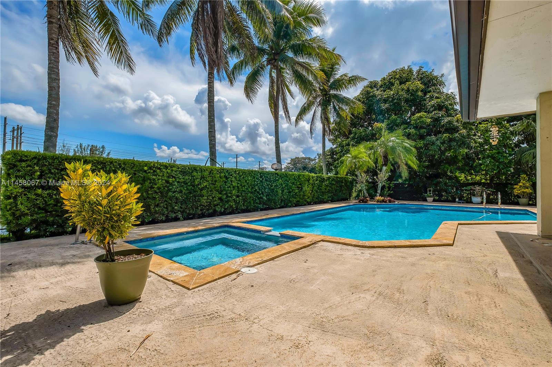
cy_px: 184
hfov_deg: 100.4
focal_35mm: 15
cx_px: 276
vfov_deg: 77.3
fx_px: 230
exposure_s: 1/1000
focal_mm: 10
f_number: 8
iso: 250
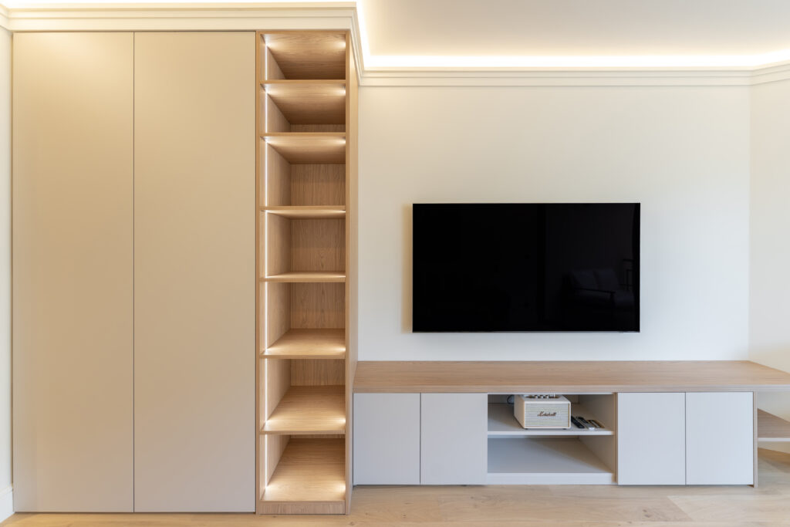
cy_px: 264
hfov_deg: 98.2
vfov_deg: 75.2
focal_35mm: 16
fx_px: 342
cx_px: 395
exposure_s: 1/25
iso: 160
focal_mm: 15.6
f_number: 5
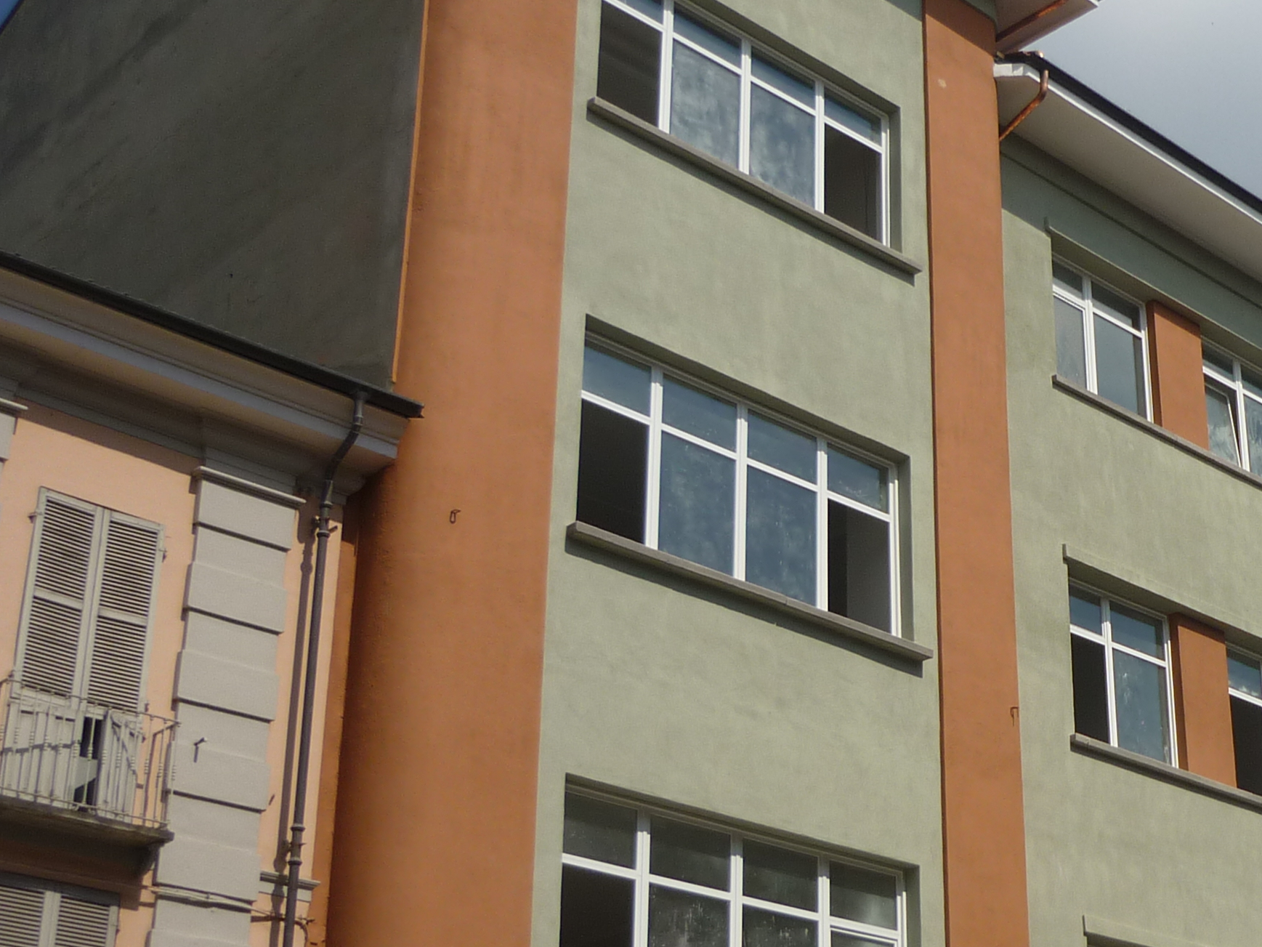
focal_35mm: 62
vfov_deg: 23.6
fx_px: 2260
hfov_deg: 29.8
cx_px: 1148
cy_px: 523
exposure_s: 1/400
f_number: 8
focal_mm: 5.5
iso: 80
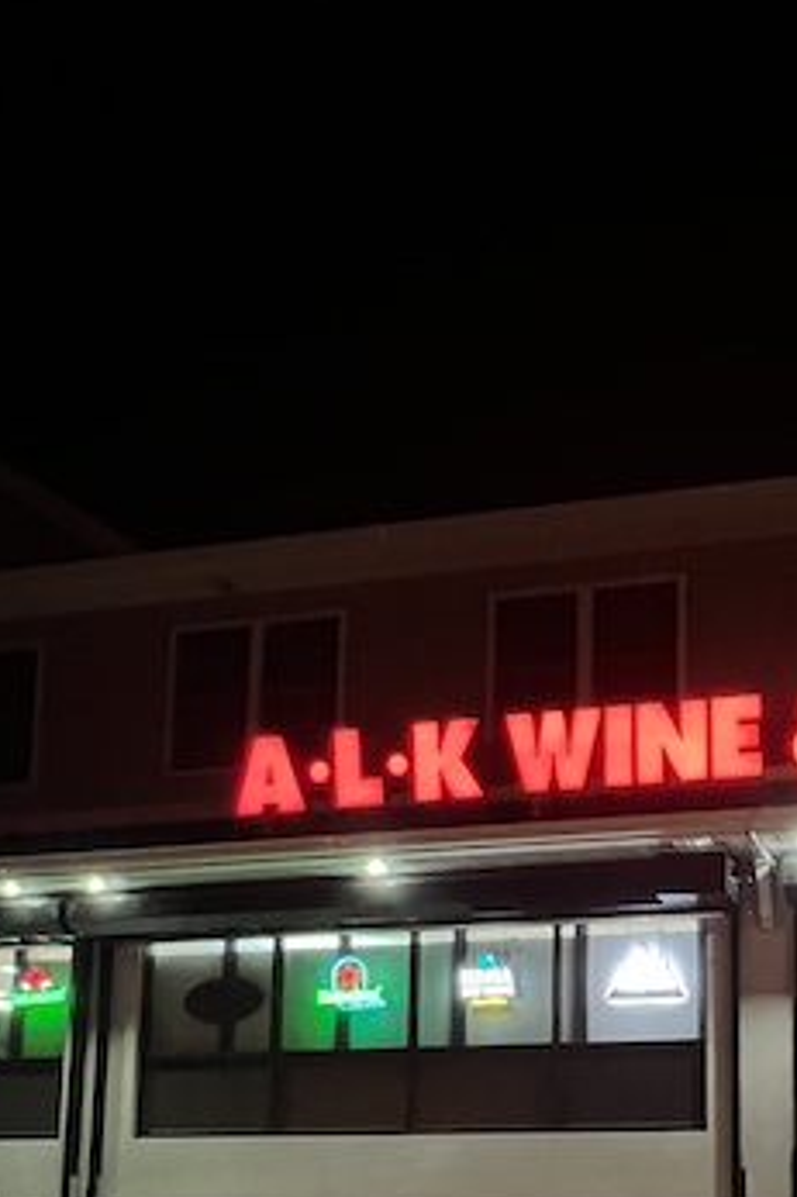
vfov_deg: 60.4
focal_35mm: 26
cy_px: 1043
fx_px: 864
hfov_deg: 42.9
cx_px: 790
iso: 800
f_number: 1.8
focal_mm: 1.57
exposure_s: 1/30
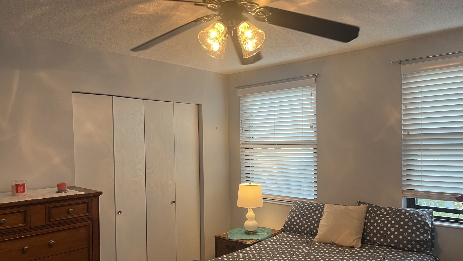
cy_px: 151
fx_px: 356
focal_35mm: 29
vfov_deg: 40.1
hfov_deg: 66.1
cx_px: 230
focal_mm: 5.1
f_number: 1.6
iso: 80
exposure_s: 1/60
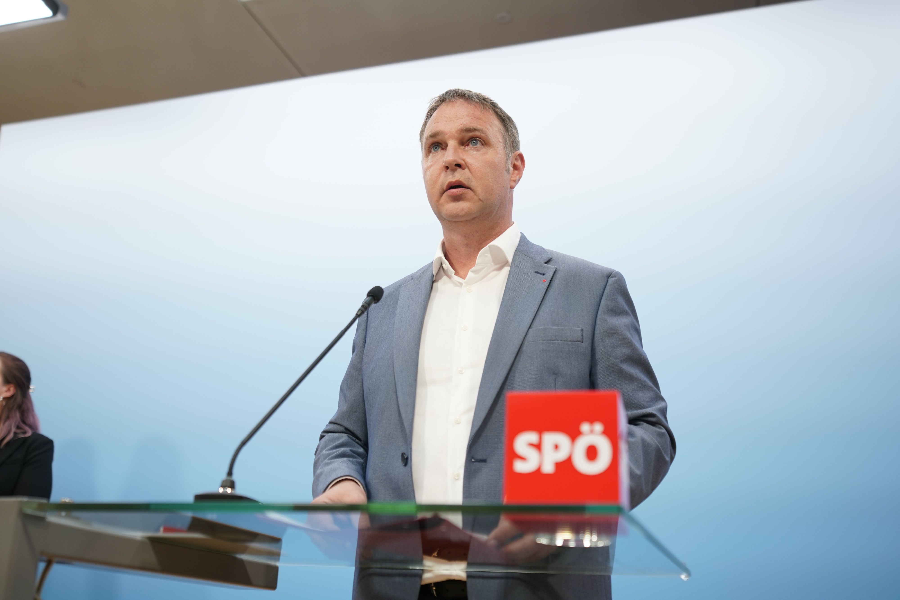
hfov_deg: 54.4
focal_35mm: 35
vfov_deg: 37.9
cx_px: 450
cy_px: 300
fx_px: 875
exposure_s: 1/160
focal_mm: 35
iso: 200
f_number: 2.8
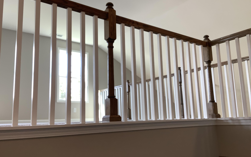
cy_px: 83
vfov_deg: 38.3
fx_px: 226
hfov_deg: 58.1
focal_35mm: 33
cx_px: 125
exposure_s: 1/50
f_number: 2.4
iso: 50
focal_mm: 3.3
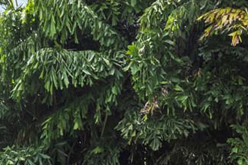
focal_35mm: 149
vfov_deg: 8.5
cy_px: 369
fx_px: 1026
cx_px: -383
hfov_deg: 11.1
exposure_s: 1/20
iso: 64
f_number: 8
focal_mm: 24
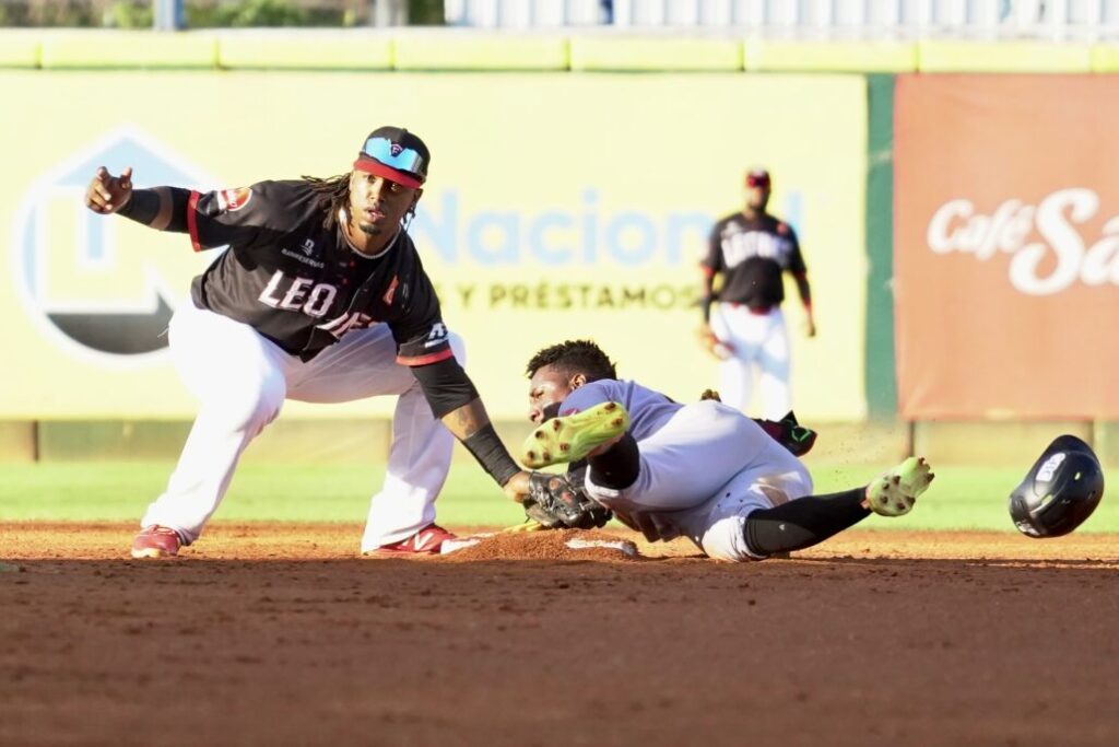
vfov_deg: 4.6
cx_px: 560
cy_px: 374
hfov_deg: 6.9
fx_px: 9326
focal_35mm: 300
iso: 2500
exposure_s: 1/4000
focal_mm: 200
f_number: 4
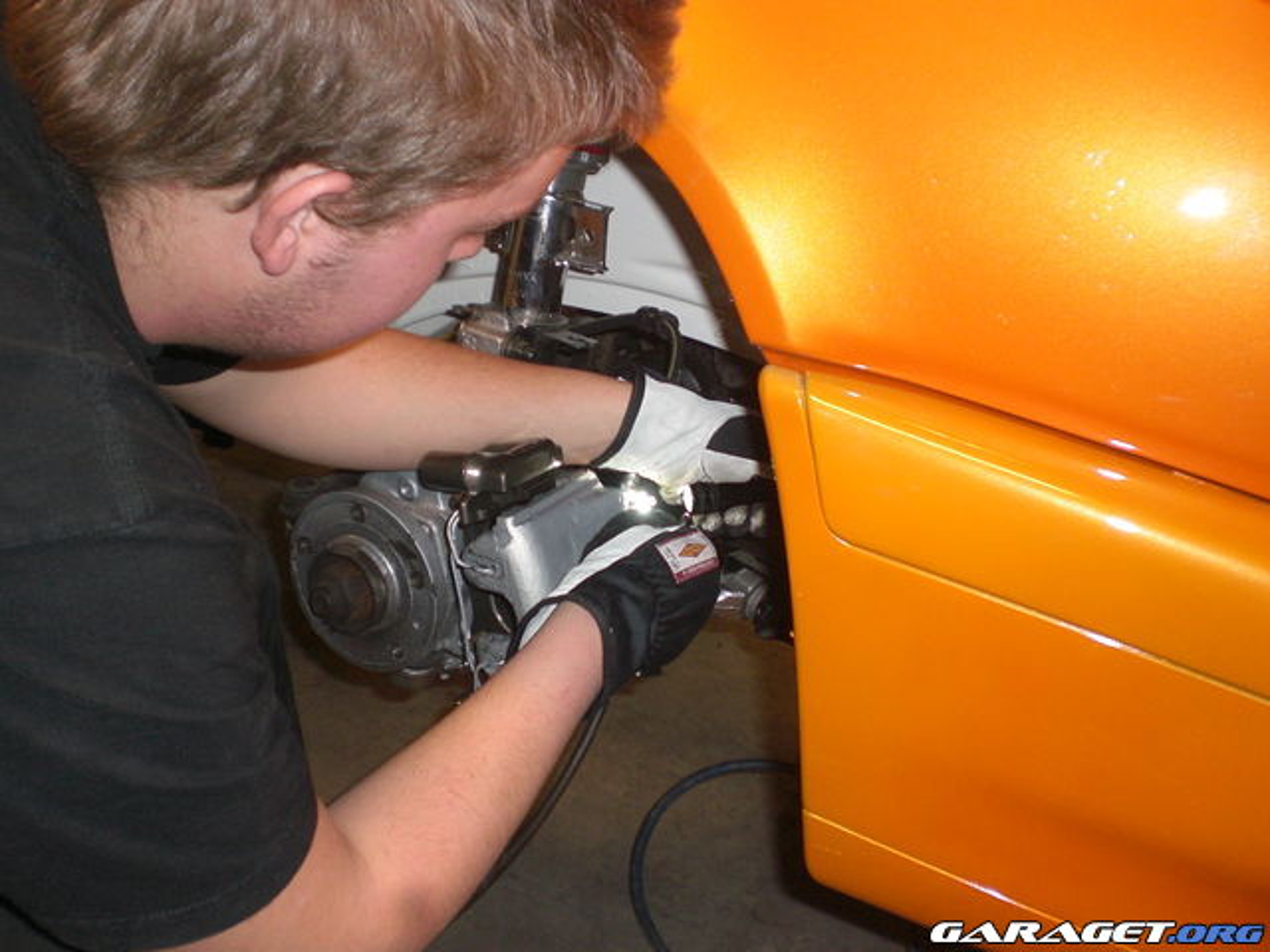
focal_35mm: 36
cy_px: 476
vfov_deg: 39.7
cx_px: 635
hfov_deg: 51.4
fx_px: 1321
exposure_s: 1/60
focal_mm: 6.3
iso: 200
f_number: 3.1
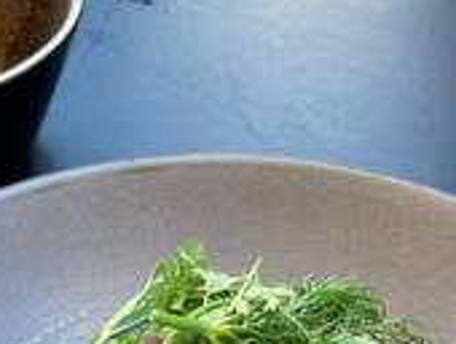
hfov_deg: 24.6
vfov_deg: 18.3
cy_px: 325
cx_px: 156
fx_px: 1042
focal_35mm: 79
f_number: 1.8
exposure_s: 1/121
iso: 50
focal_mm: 3.99
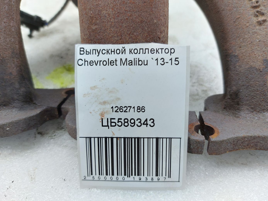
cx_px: 134
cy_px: 100
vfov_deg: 56.8
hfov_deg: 71.6
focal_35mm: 24
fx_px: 186
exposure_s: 1/50
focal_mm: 5.23
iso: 100
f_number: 1.8
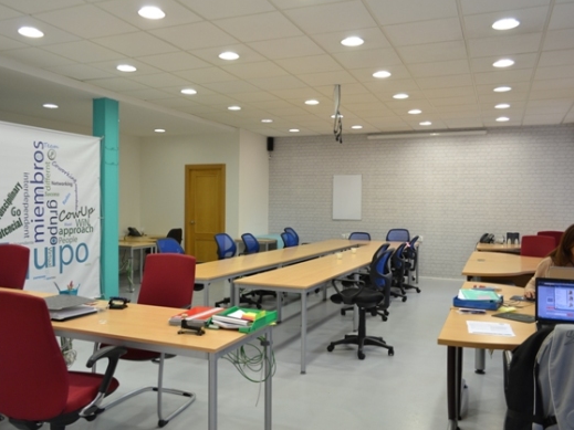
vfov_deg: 46.8
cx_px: 278
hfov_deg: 60.0
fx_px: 497
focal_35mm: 30
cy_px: 218
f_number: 3.5
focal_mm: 18
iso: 400
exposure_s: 1/50
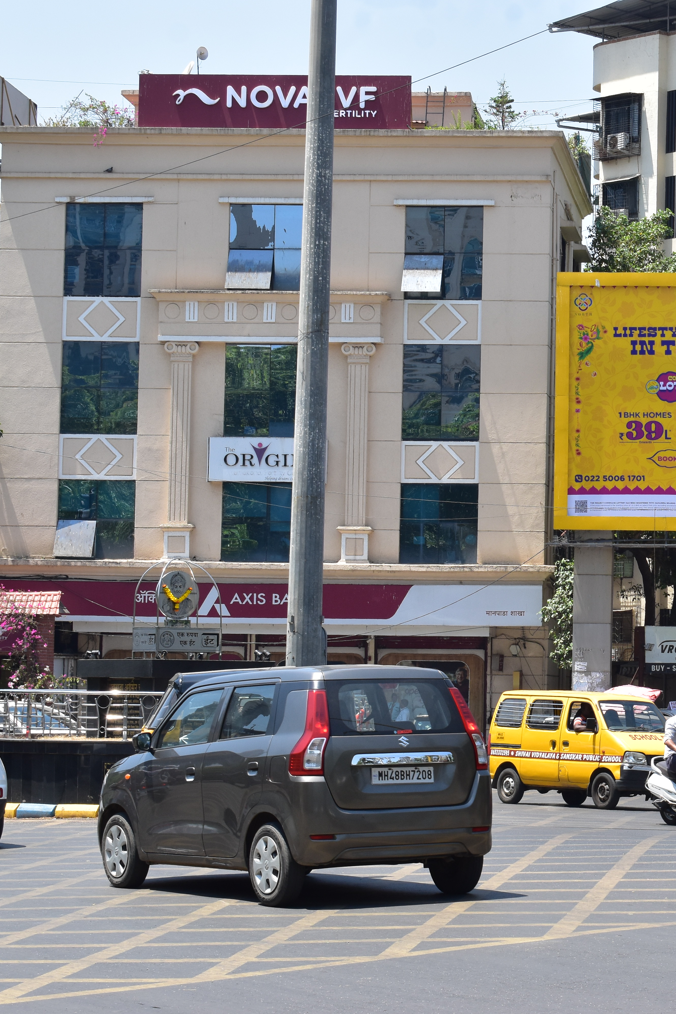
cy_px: 509
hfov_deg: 14.2
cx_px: 695
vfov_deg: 21.5
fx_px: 2675
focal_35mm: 95
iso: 400
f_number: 11
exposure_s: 1/320
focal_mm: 42
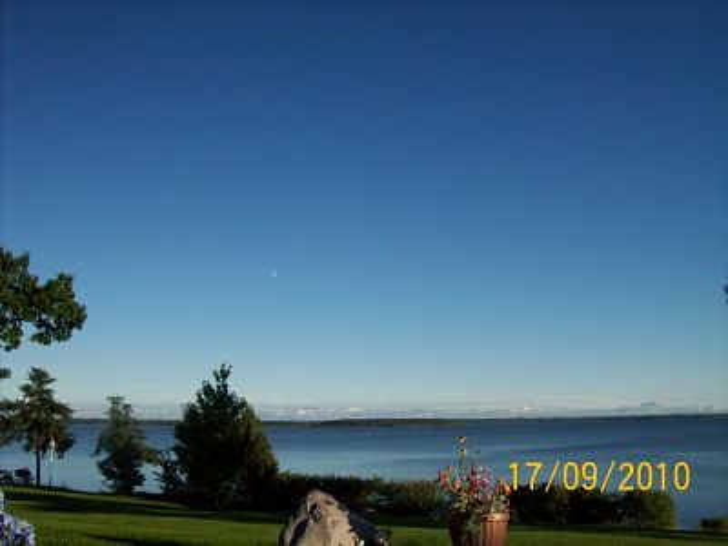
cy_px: 273
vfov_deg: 39.7
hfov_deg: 51.4
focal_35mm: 36
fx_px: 757
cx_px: 364
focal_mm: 6
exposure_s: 1/961
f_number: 4.8
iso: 80
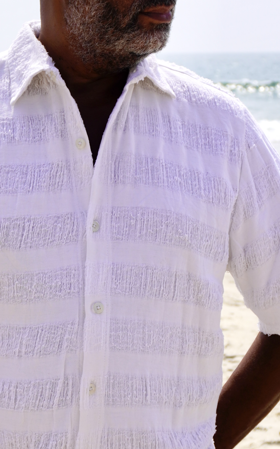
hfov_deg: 13.2
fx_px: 1209
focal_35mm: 99
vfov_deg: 21.0
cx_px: 71
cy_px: 236
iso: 100
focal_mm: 30
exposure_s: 1/1250
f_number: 5.6
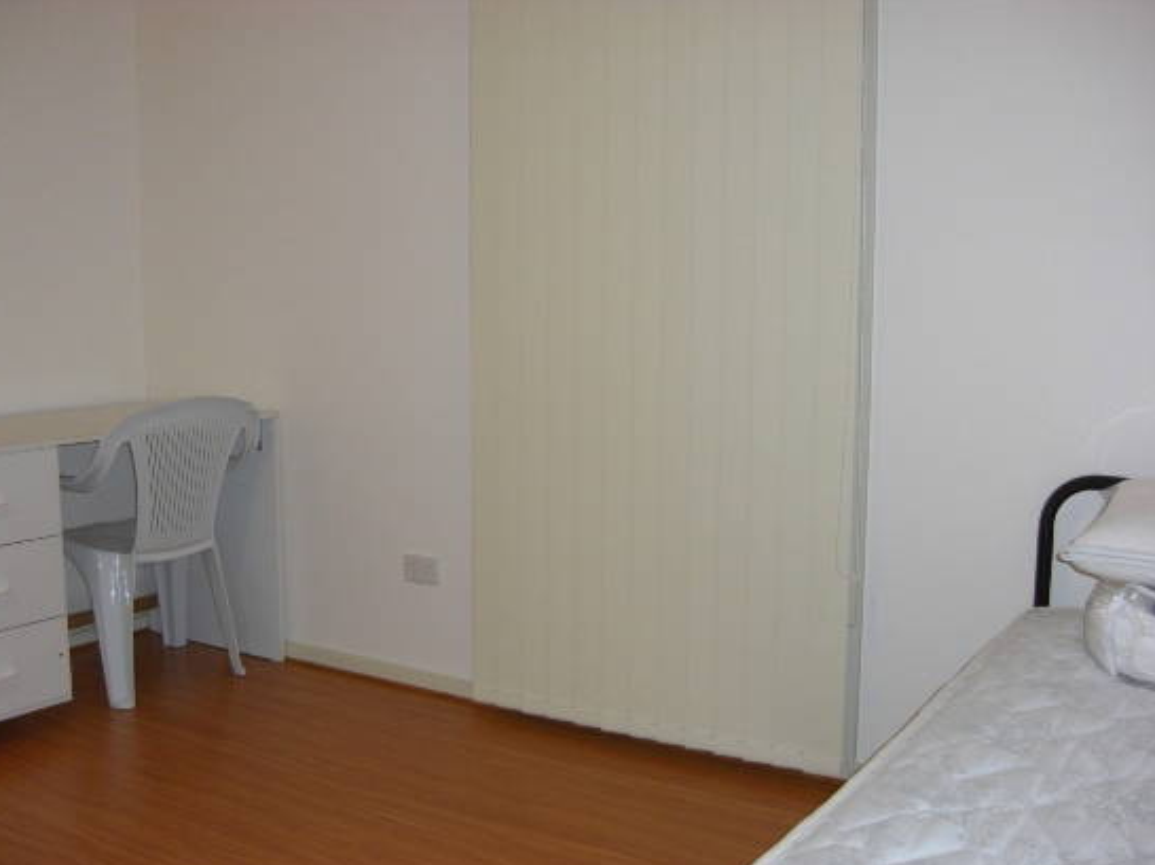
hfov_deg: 47.9
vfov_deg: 36.8
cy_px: 440
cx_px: 567
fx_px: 1301
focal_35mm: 39
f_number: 2.8
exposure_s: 1/60
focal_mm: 7.9
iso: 200
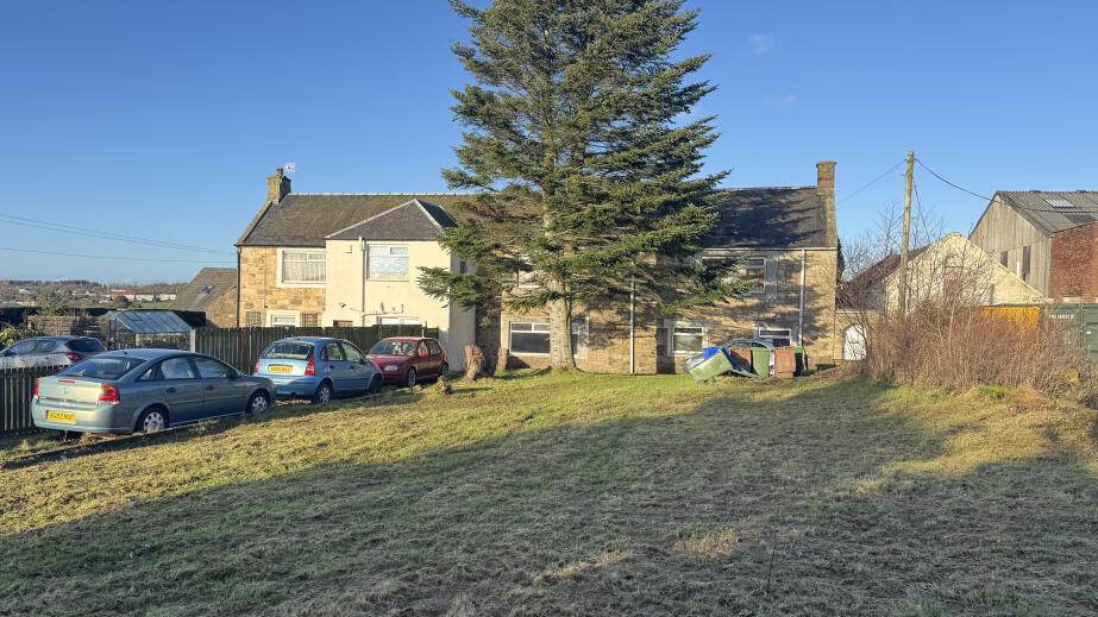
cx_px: 533
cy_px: 323
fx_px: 844
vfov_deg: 40.2
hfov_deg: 66.1
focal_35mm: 29
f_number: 1.78
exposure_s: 1/1026
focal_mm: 6.76
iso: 80
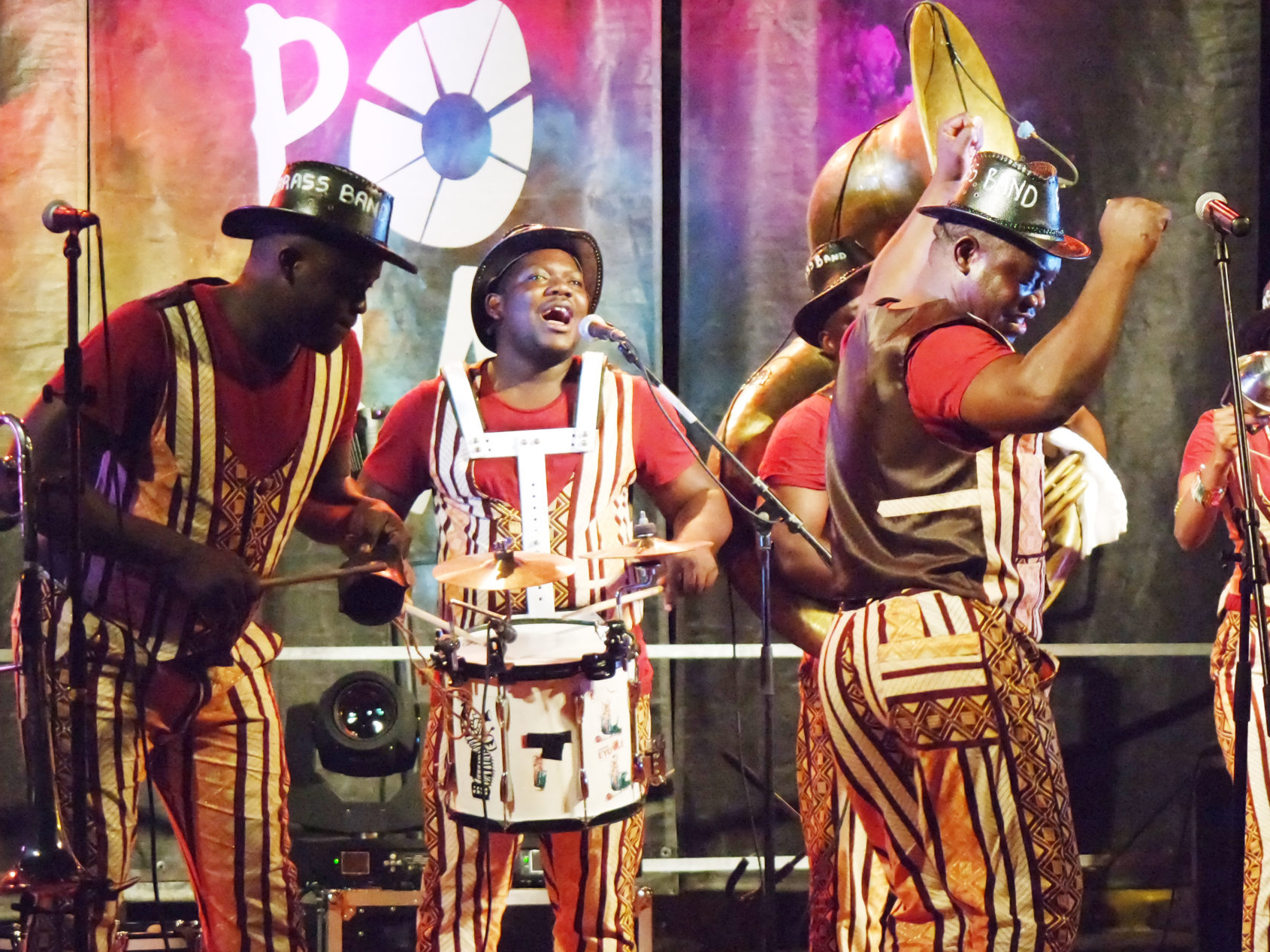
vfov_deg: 11.1
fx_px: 4916
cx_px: 699
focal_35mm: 134
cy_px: 475
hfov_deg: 14.7
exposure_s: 1/250
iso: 12800
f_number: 4.5
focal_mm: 75
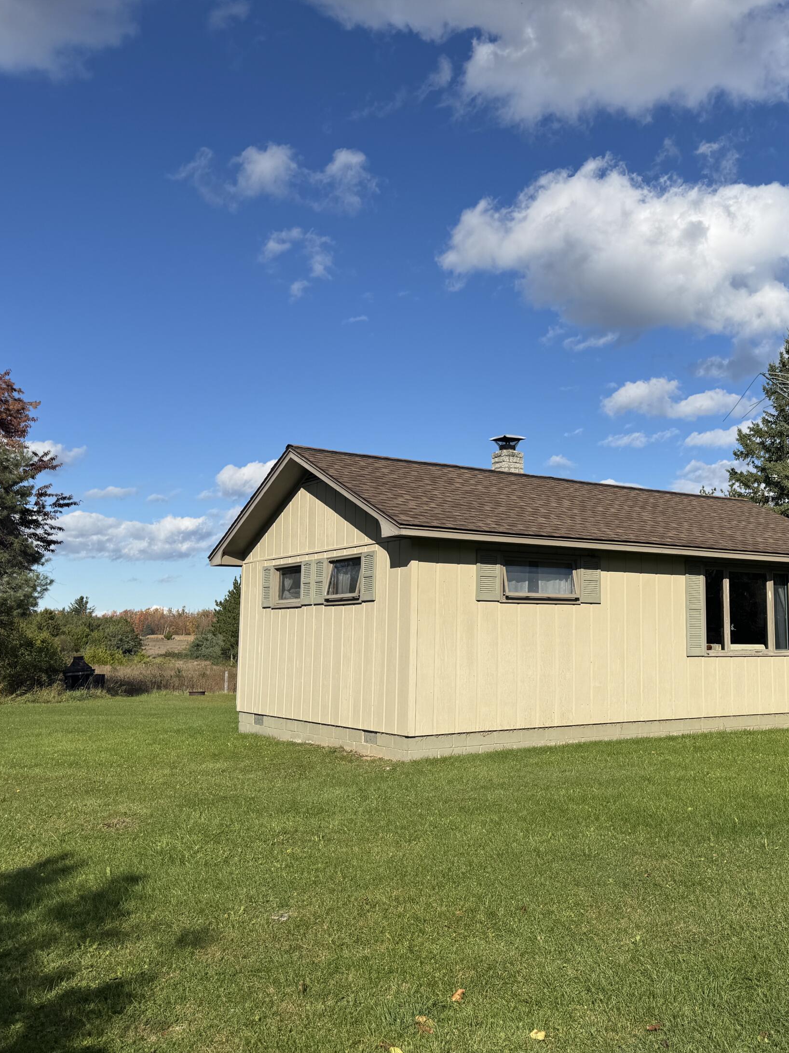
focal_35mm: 33
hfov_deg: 42.1
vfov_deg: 55.4
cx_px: 558
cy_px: 526
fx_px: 1003
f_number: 1.78
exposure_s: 1/6410
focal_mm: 6.76
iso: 80
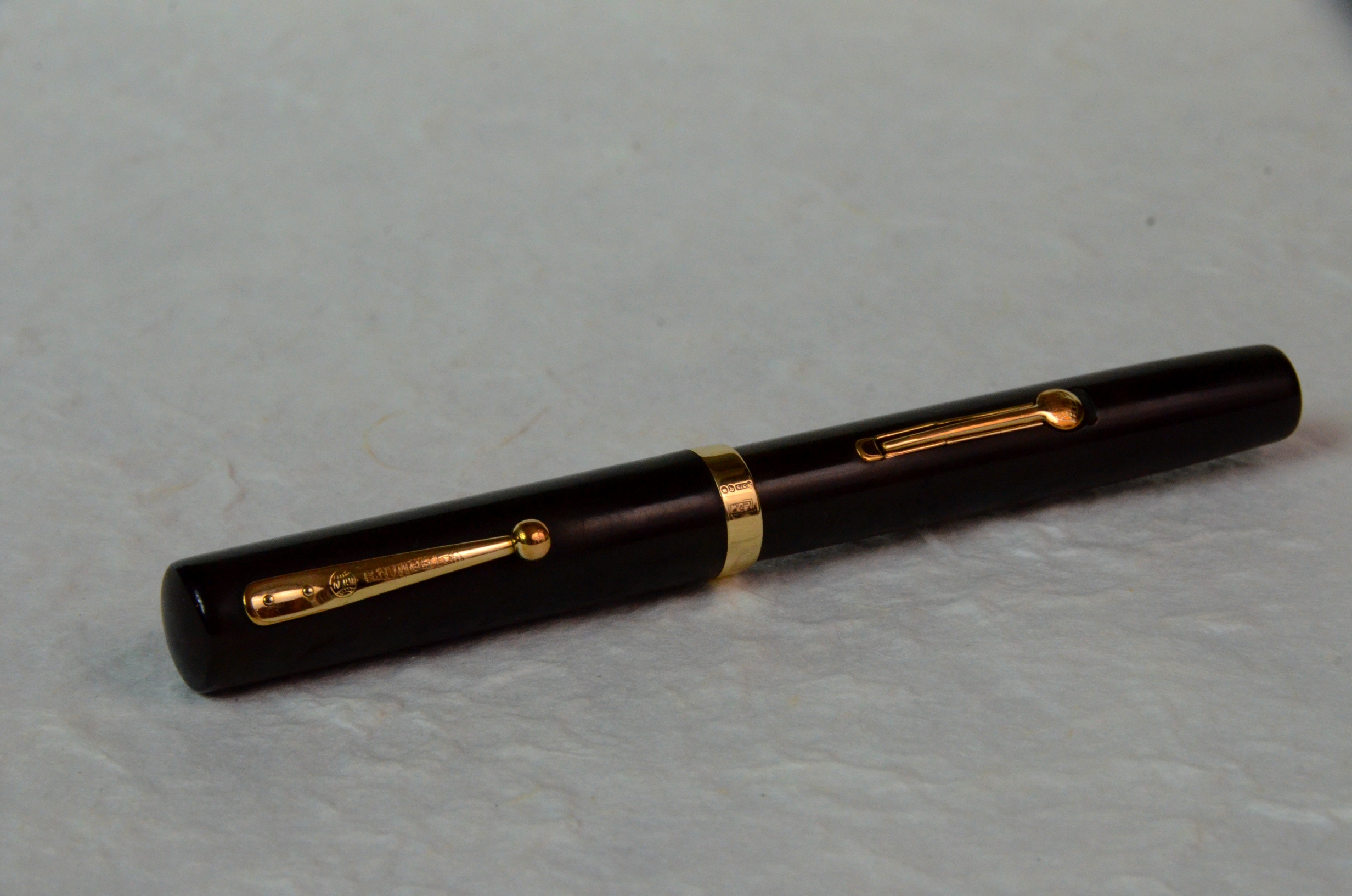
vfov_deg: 9.6
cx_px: 676
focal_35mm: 142
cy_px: 448
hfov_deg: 14.4
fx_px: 5341
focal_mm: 95
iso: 2500
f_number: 18
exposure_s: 1/30
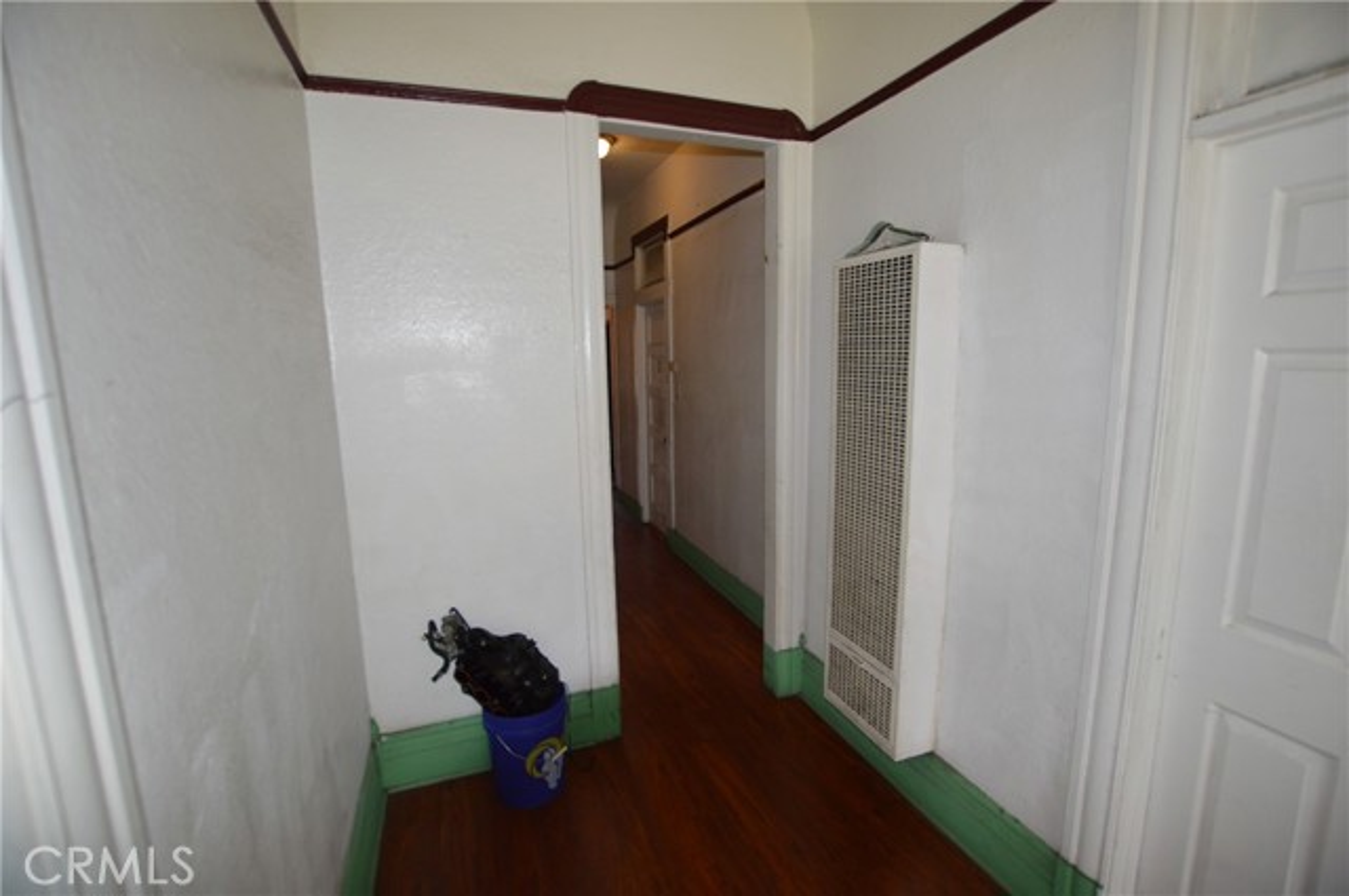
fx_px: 561
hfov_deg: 100.5
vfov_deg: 77.2
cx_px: 674
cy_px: 448
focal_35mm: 15
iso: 450
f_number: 3.5
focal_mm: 10
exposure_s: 1/60
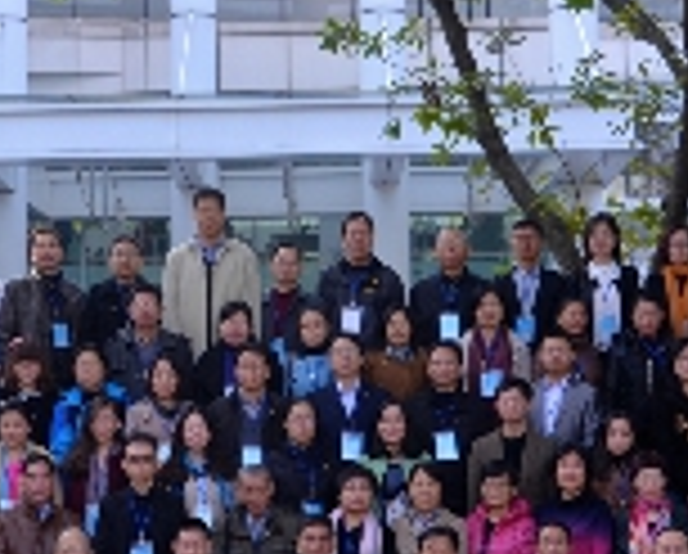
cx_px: 247
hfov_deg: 18.9
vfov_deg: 15.3
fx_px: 2061
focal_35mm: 101
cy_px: 198
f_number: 3.5
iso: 500
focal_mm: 20
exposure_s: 1/800
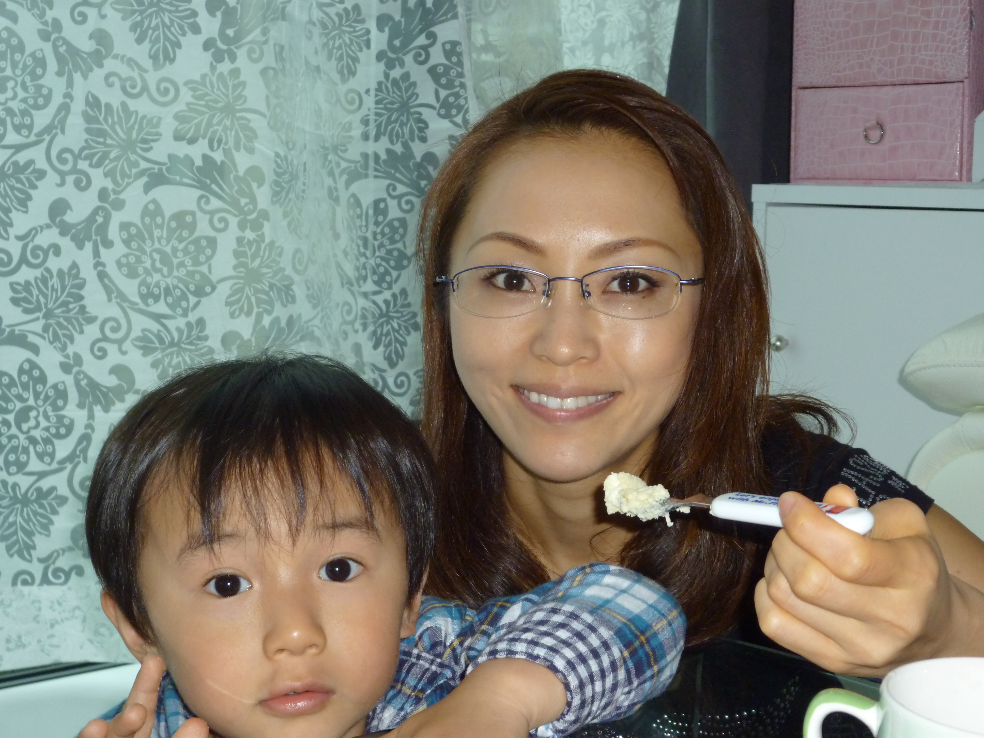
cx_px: 492
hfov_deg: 38.2
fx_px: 1421
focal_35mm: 50
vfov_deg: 29.1
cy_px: 369
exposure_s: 1/80
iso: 250
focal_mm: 8.9
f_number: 4
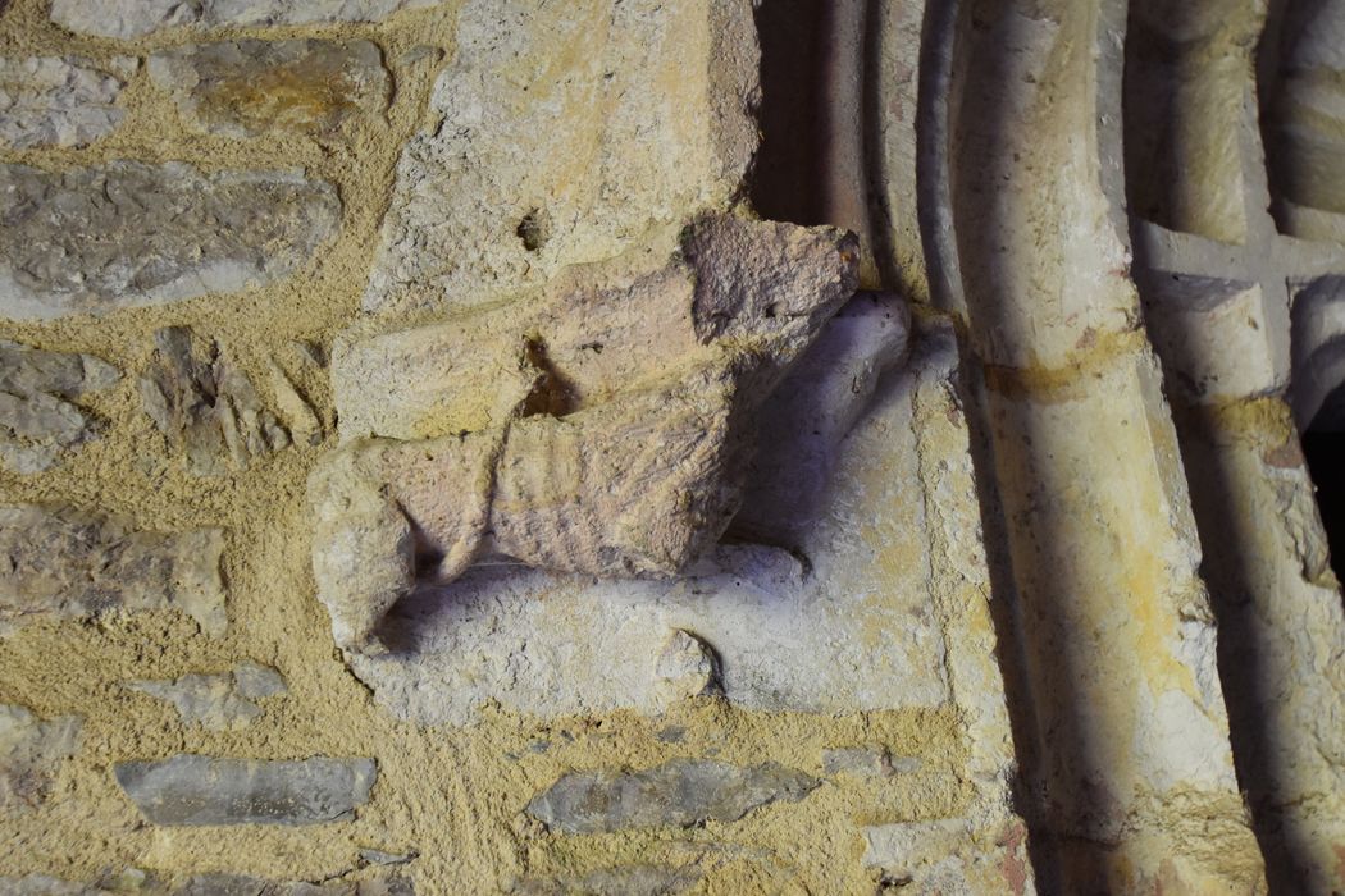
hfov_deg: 53.1
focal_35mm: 36
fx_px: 1345
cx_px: 672
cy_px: 448
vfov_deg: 36.9
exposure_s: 1/60
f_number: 4.5
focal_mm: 24
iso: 1000
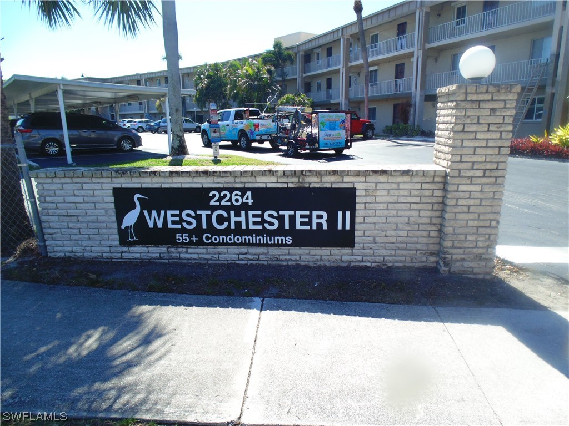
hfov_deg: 76.4
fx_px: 362
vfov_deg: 61.1
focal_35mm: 22
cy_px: 213
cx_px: 284
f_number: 3.1
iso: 80
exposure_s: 1/500
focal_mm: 4
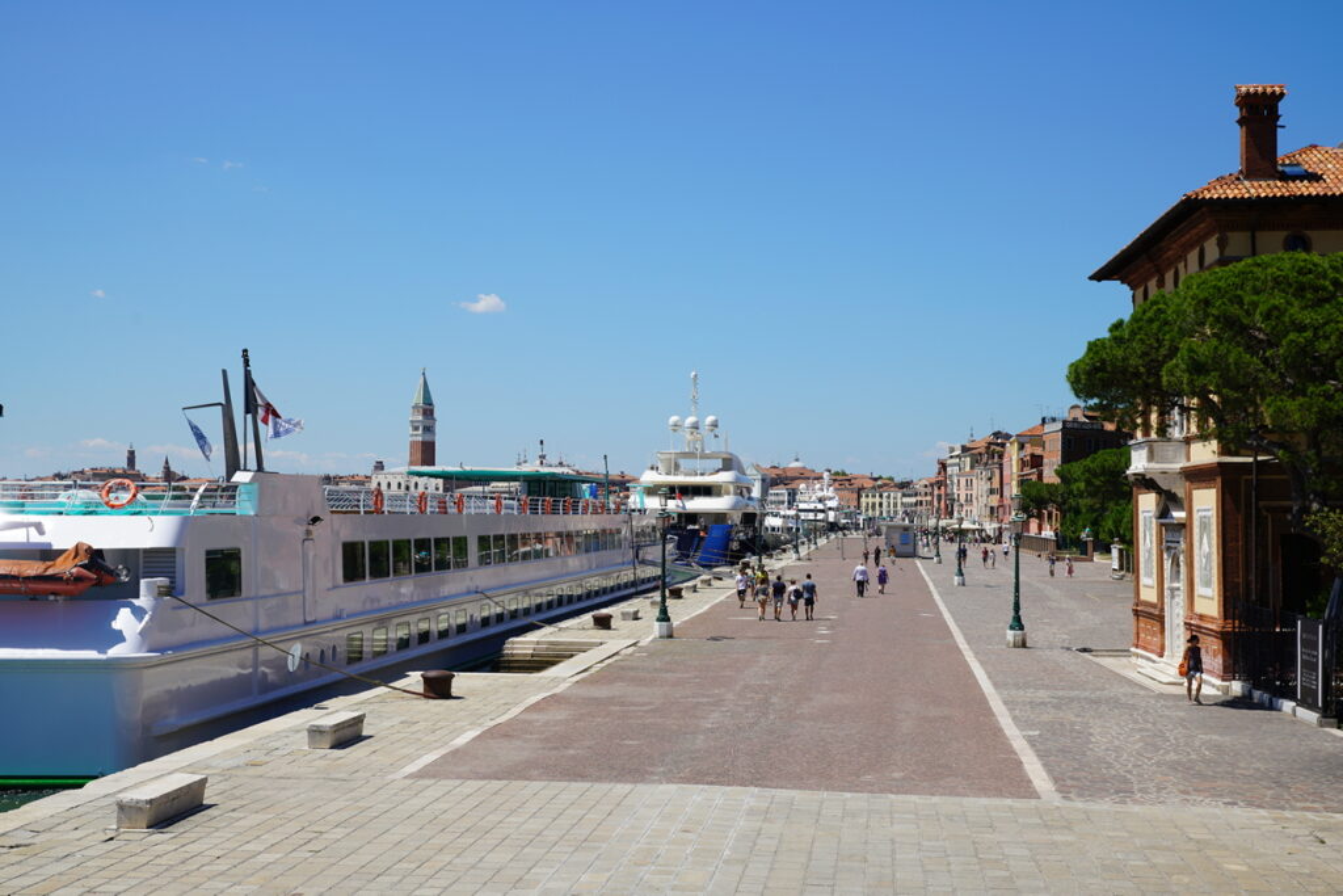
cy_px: 448
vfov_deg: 27.0
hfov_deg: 39.6
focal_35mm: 50
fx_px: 1865
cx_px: 672
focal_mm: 50
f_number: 10
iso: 100
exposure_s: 1/250
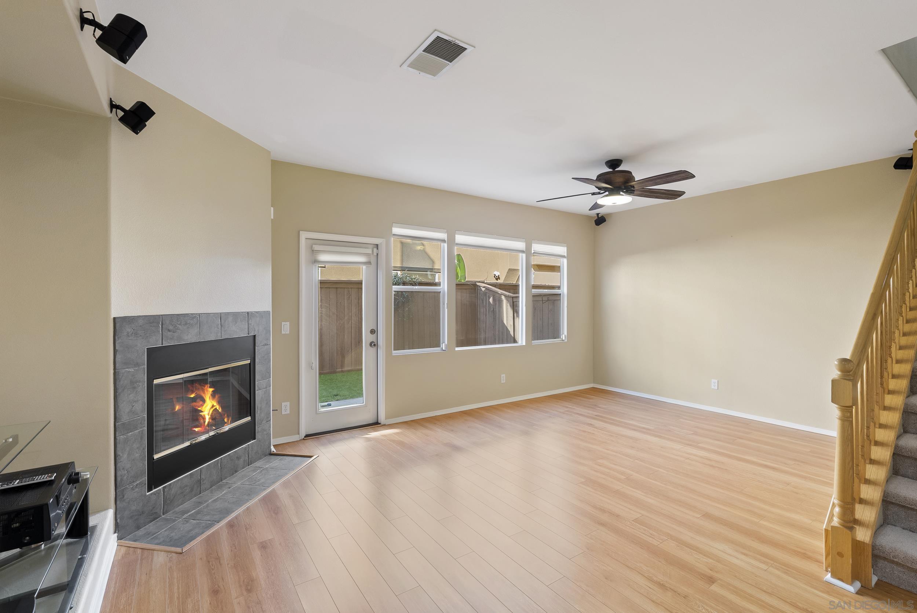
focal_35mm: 16
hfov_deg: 96.7
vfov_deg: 73.8
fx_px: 408
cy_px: 306
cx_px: 458
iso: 500
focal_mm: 16
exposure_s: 1/5
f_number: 8
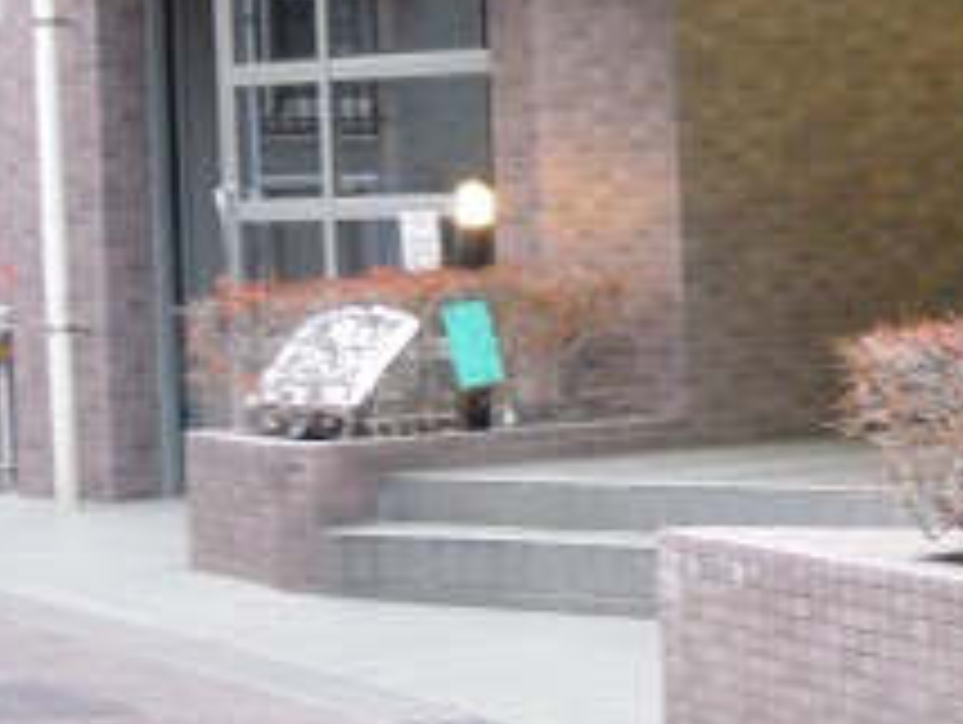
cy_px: 283
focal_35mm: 195
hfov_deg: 10.1
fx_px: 5431
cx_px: 846
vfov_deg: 7.6
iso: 800
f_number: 4.9
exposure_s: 1/8
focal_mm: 15.5
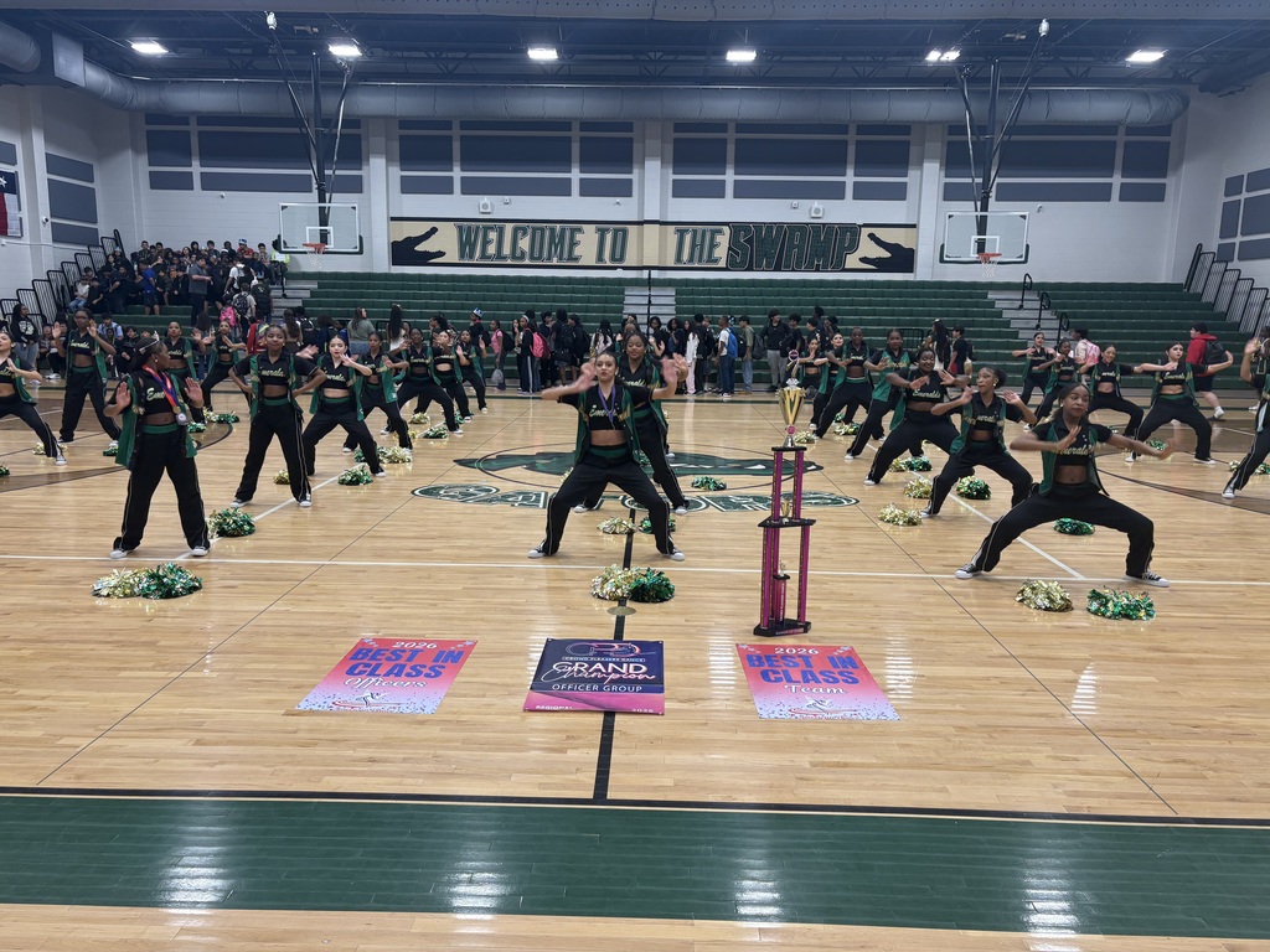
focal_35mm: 26
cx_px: 635
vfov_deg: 53.1
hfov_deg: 67.3
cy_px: 476
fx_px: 954
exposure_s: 1/60
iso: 80
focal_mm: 5.96
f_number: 1.6
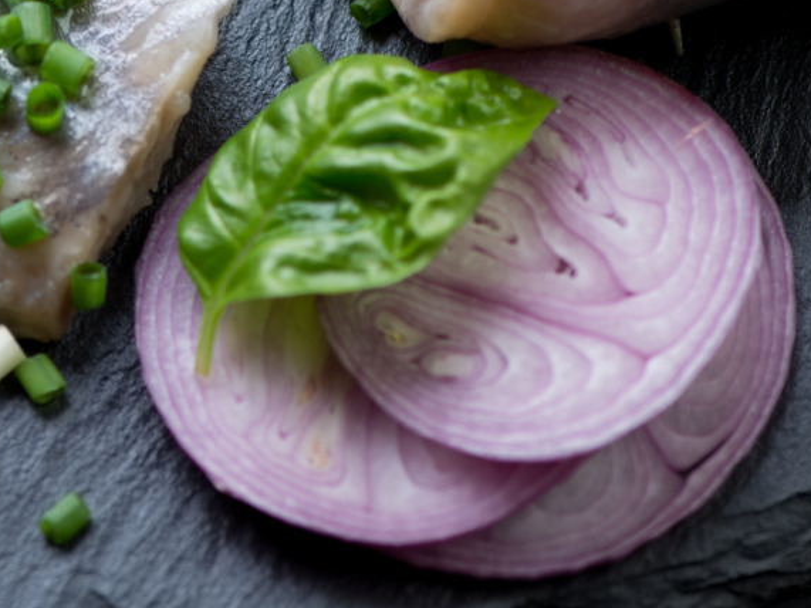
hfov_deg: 6.2
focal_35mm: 318
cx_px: 60
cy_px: -165
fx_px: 7449
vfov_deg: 4.7
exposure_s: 1/125
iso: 100
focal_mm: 105
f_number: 4
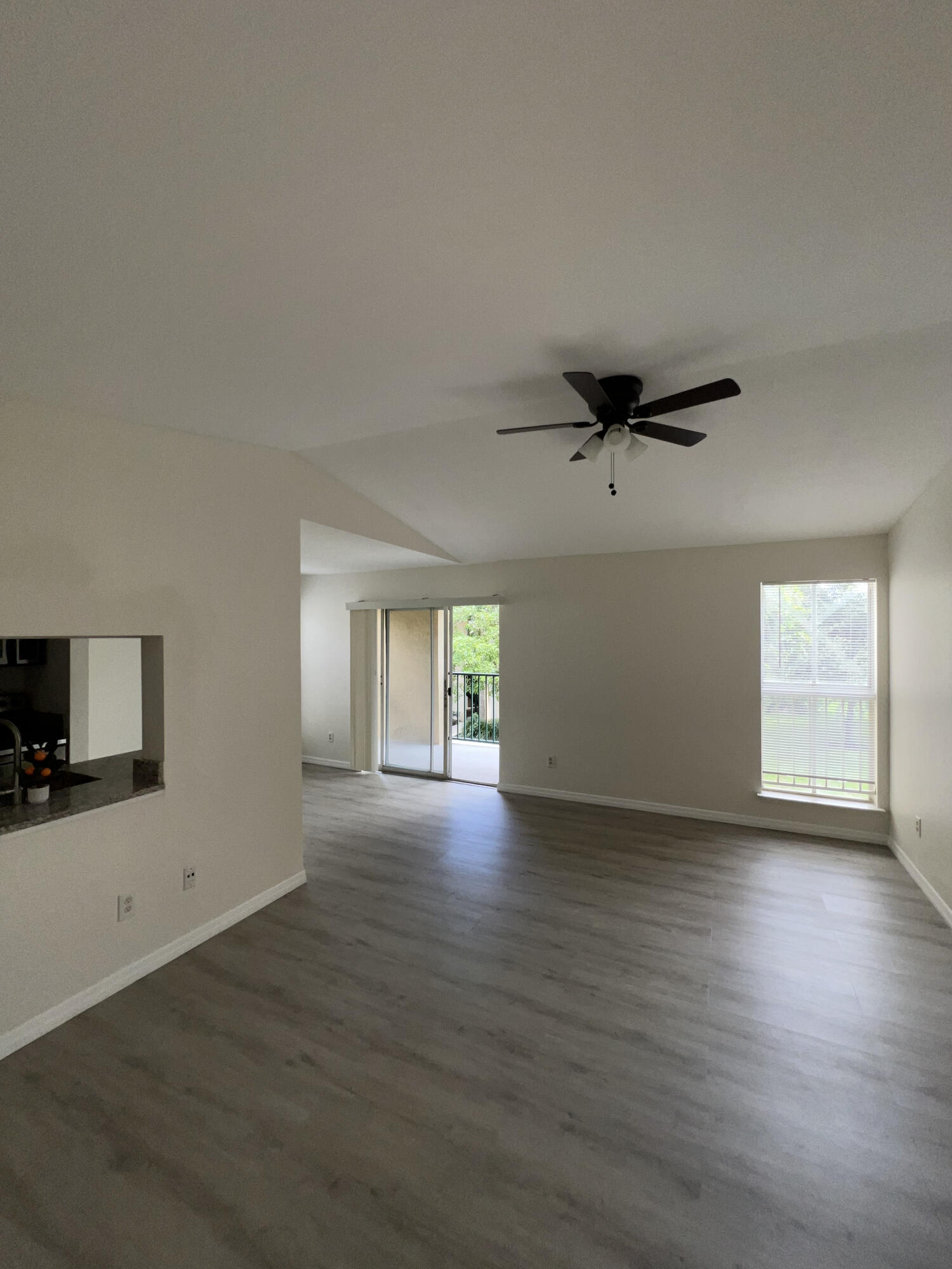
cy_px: 634
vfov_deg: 106.2
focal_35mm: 13
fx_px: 477
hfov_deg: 89.9
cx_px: 476
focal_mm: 1.57
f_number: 1.8
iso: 25
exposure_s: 1/122
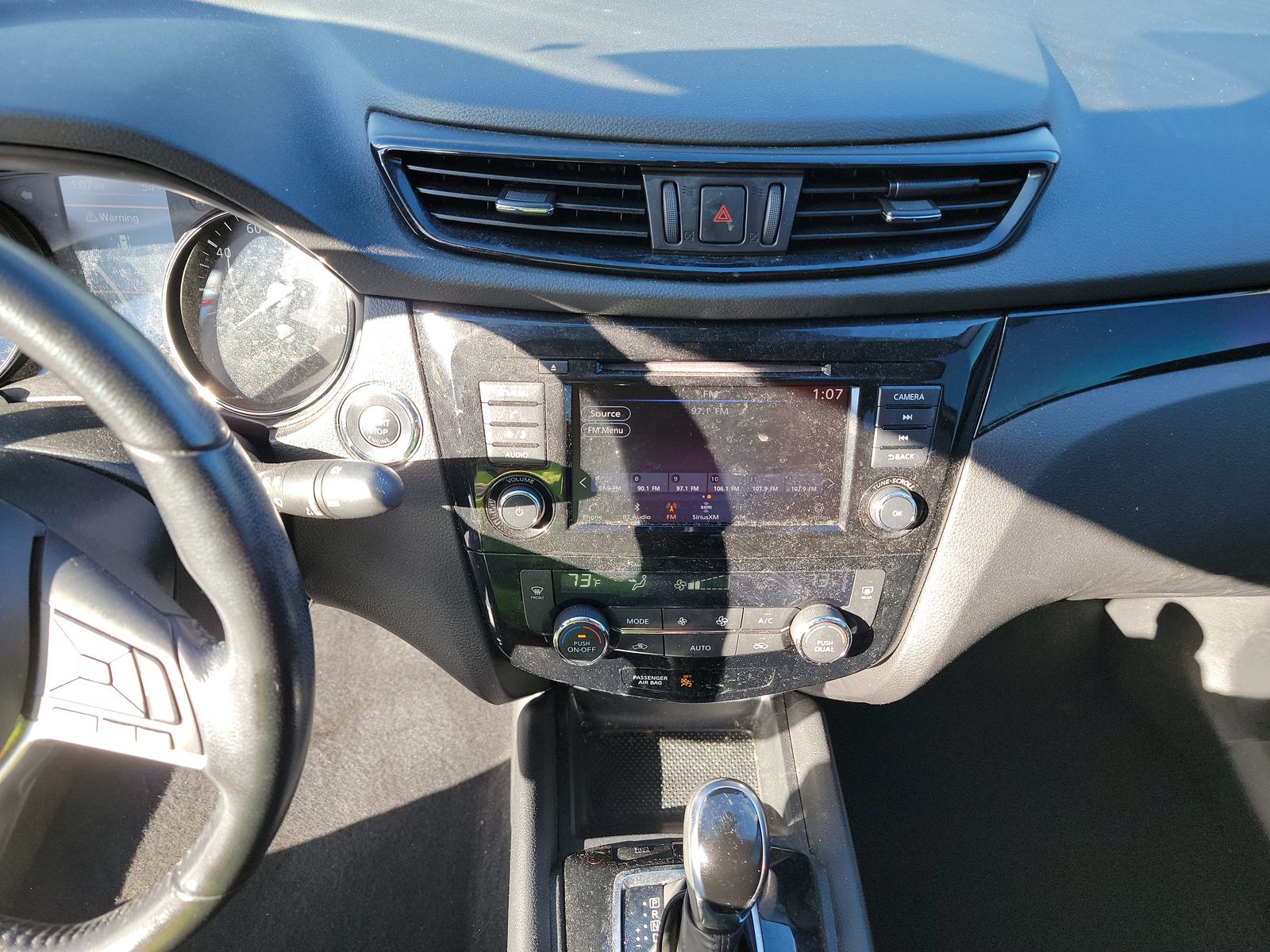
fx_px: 881
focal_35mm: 24
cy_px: 476
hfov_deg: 71.6
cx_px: 635
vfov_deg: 56.8
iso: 58
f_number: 1.8
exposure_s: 1/59
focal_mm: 6.7
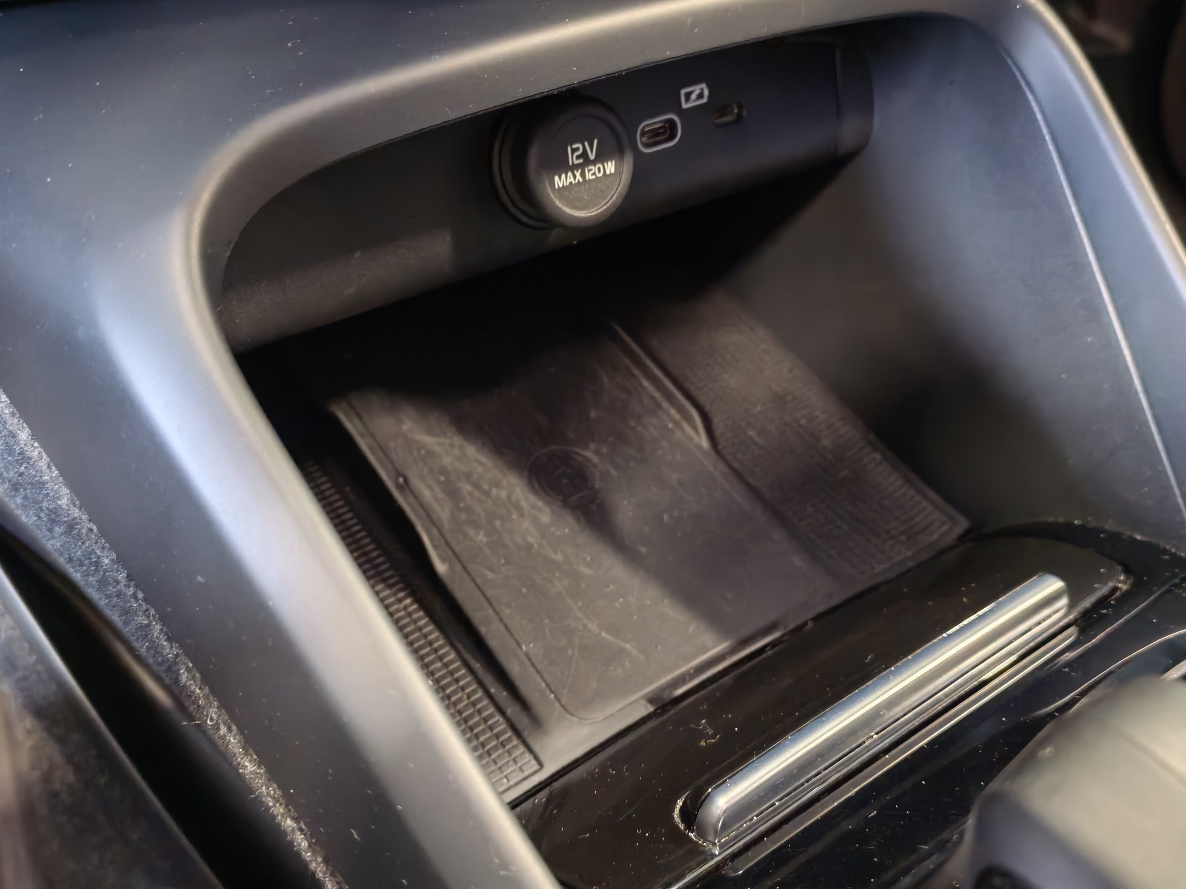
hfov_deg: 54.0
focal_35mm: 34
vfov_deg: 41.8
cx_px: 593
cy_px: 444
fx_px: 1165
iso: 3200
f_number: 1.9
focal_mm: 6.12
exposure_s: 1/25
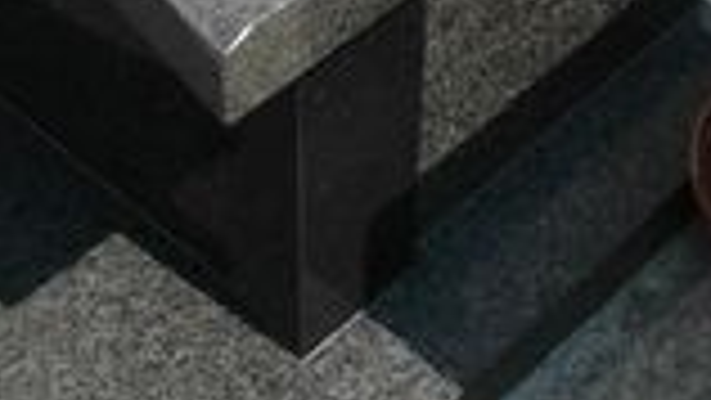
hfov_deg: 20.2
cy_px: -602
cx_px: 356
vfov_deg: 9.9
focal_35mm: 106
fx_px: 1999
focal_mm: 5.2
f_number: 4.4
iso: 80
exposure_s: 1/500
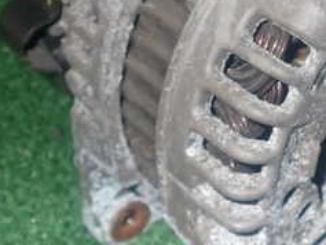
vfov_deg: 18.2
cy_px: 92
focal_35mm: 81
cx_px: 300
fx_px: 763
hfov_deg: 23.4
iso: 500
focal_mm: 5.79
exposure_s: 1/30
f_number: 7.1
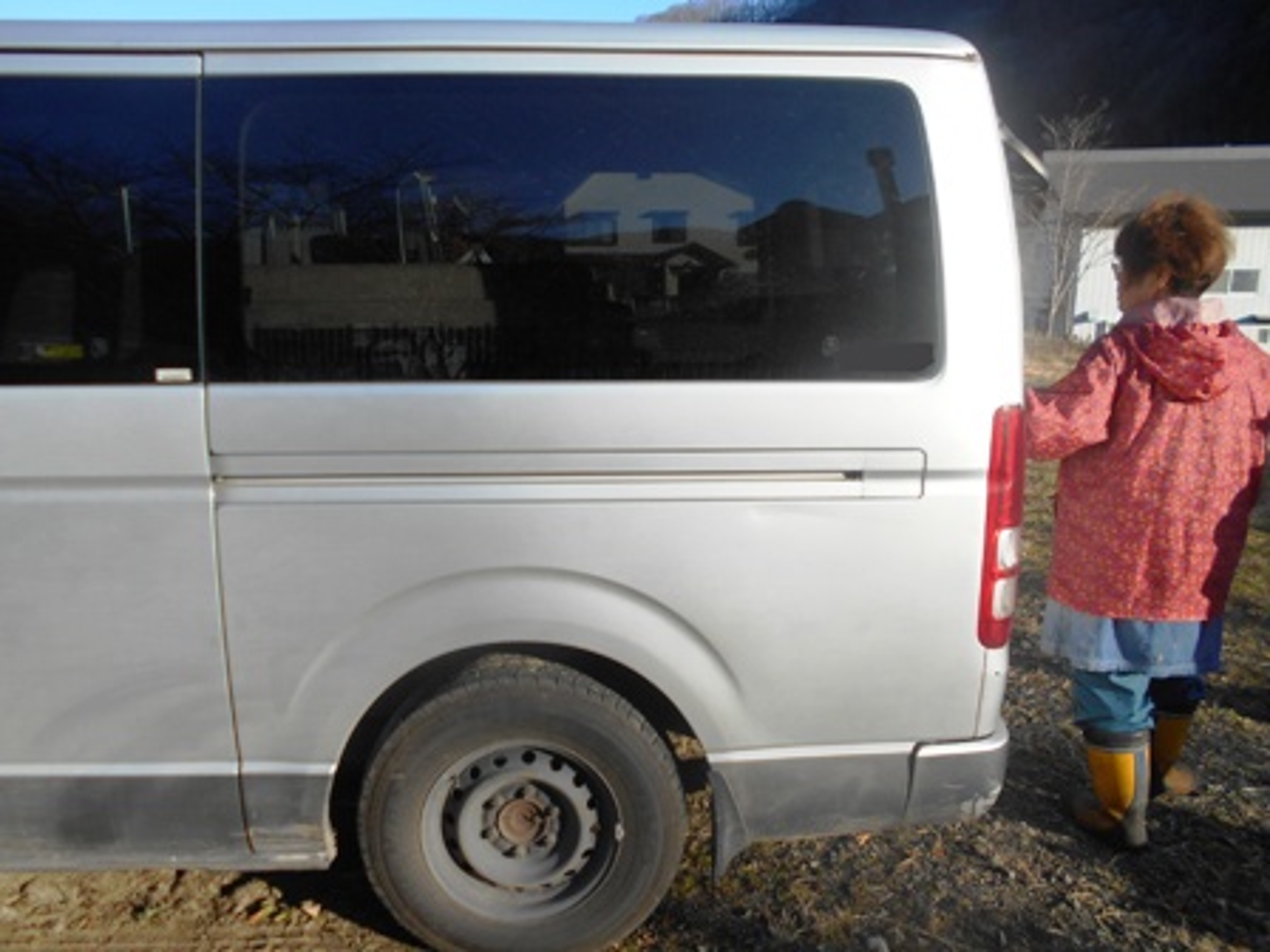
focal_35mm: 26
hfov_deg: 67.3
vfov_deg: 53.1
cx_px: 635
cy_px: 476
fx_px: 954
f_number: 3.2
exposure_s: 1/640
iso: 80
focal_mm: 4.6
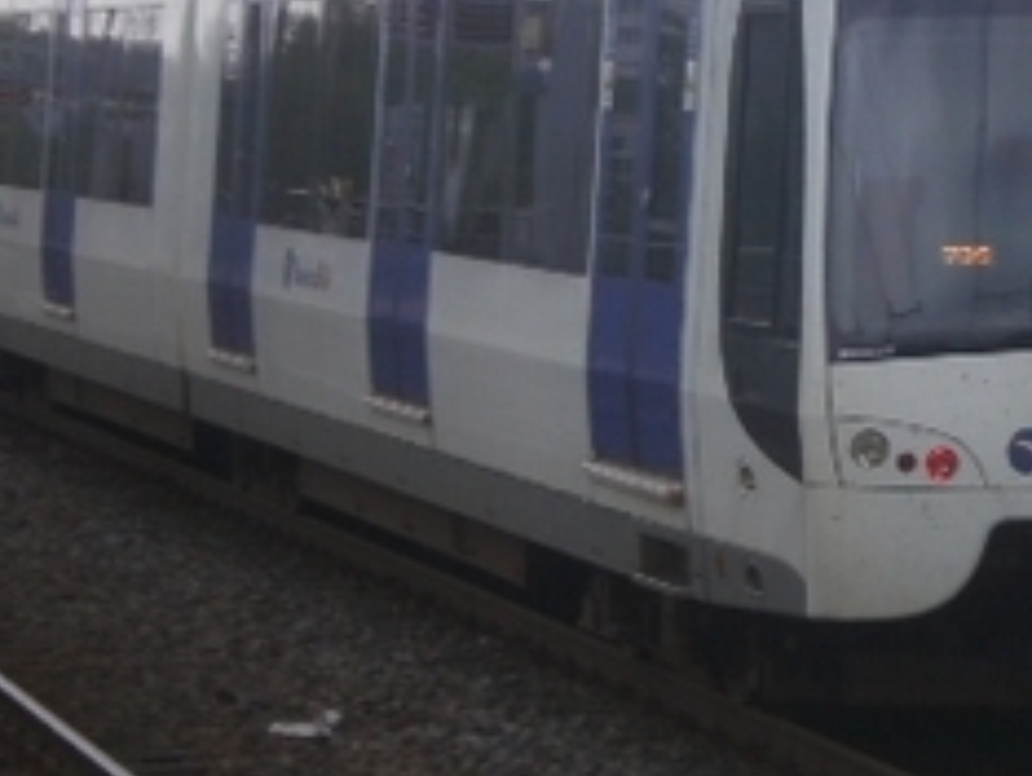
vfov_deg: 7.1
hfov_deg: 9.4
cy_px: 185
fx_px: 6267
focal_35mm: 210
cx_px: 798
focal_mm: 14.3
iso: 100
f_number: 7.2
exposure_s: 1/100
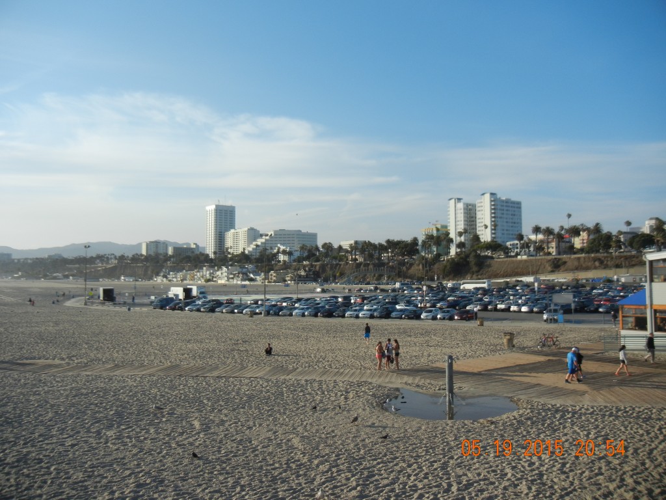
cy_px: 250
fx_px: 577
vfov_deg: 46.8
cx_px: 333
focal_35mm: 30
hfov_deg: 60.0
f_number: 7
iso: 160
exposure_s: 1/334
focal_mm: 5.4
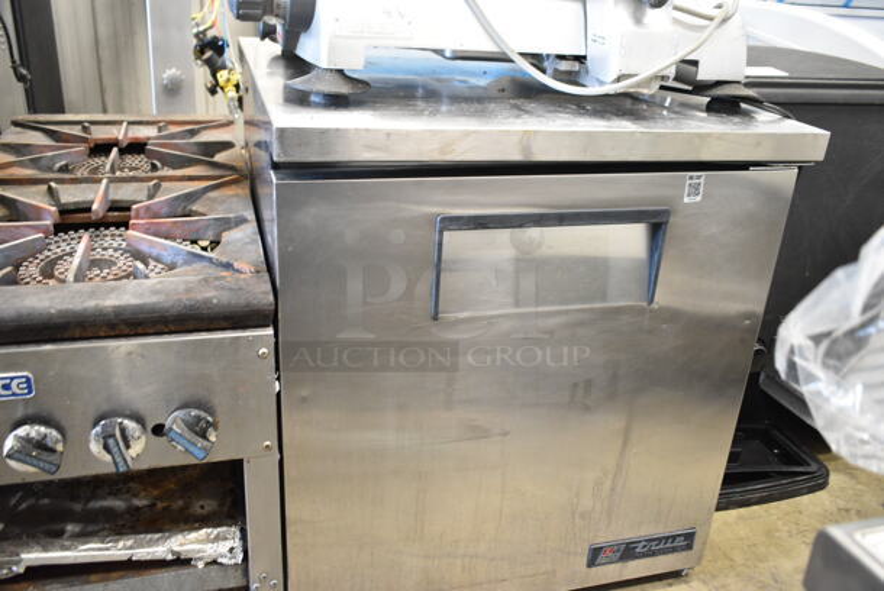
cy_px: 296
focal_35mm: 32
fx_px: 774
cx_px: 442
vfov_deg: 41.8
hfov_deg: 59.4
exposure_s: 1/30
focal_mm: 21
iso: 1400
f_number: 3.8
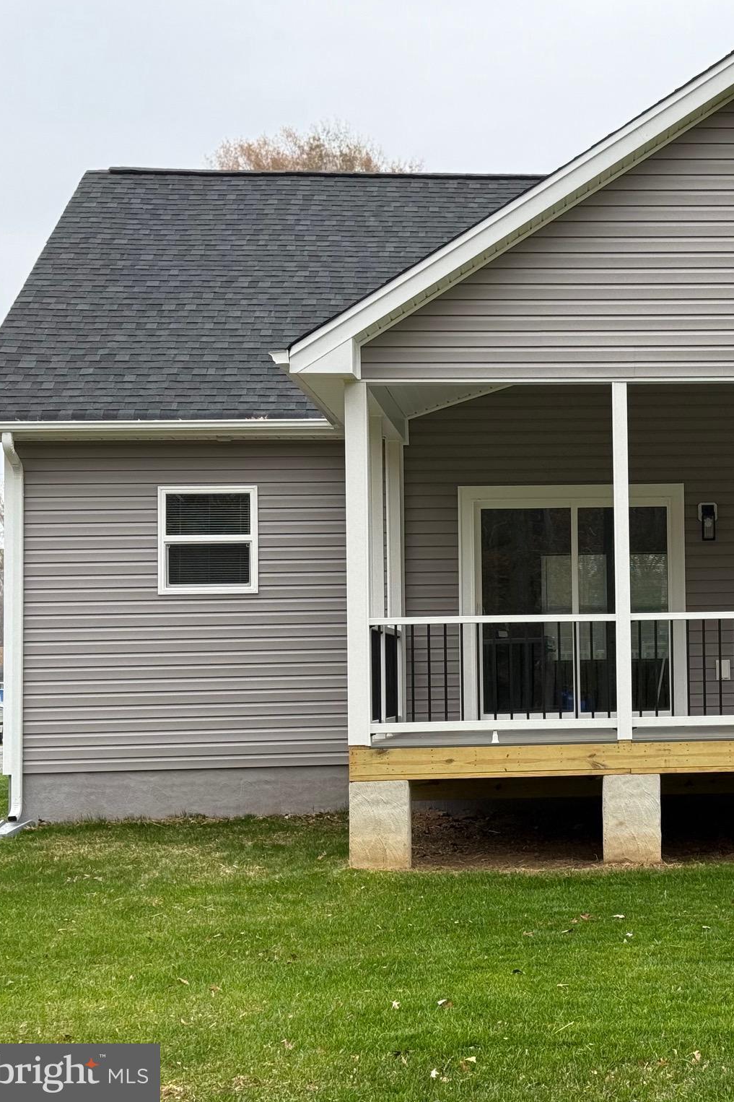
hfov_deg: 19.8
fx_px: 2049
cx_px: 719
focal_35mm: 67
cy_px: 548
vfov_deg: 30.1
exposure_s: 1/625
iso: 80
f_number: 1.78
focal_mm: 6.76
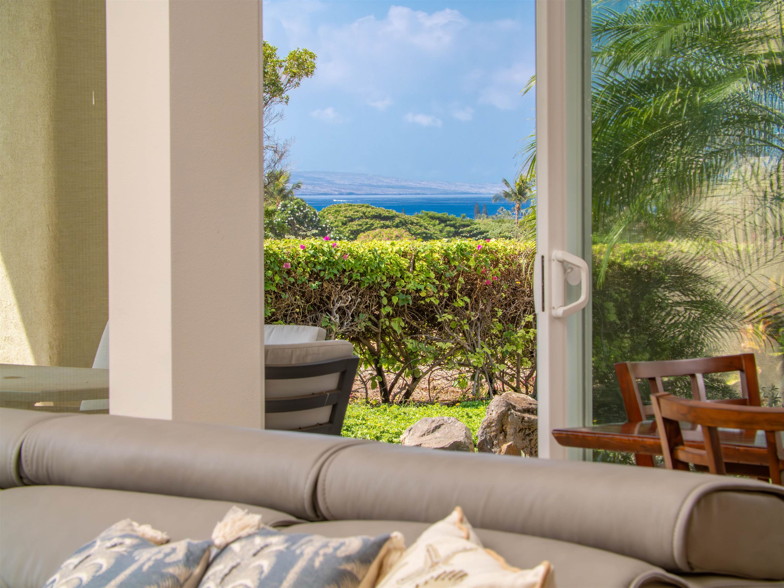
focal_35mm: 134
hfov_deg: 14.7
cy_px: 294
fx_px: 3036
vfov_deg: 11.1
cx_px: 392
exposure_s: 1/60
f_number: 11
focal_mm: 67
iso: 400
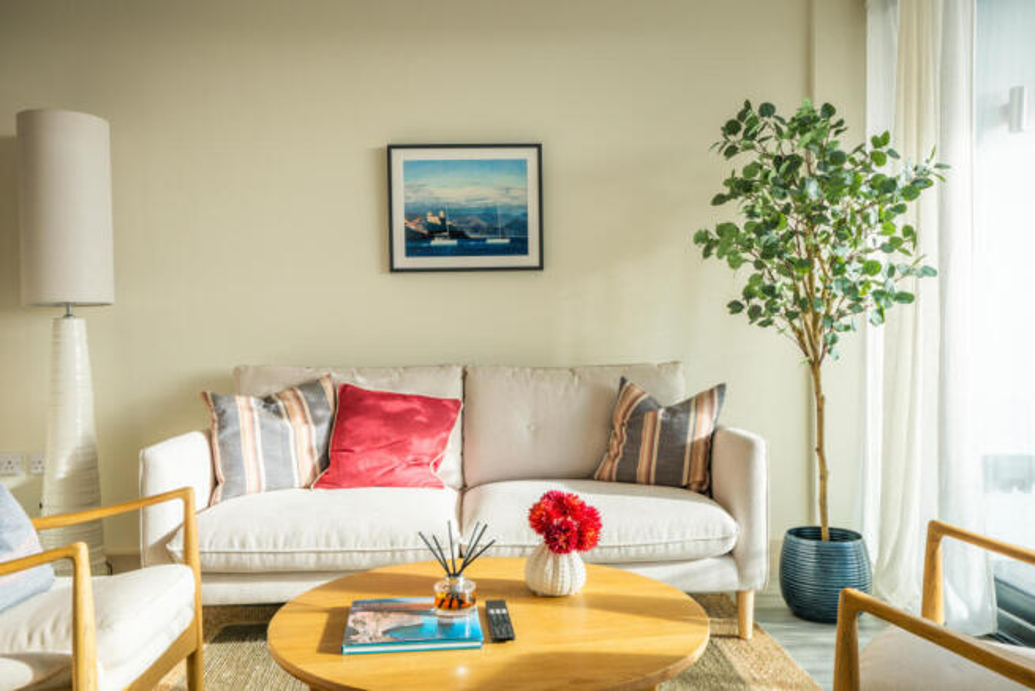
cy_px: 346
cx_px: 518
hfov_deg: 60.3
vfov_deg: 42.3
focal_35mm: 31
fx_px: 891
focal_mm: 31
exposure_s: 1/60
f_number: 11
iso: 250
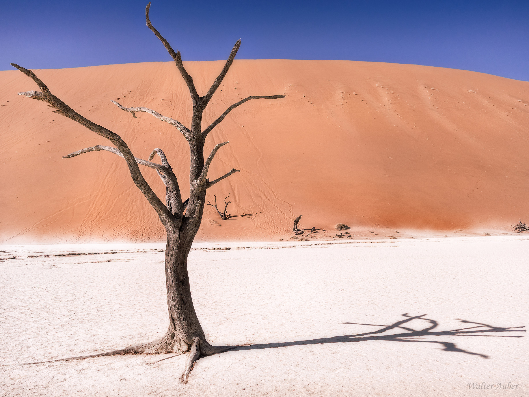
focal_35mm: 34
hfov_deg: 54.0
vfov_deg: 41.8
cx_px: 264
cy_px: 198
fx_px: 520
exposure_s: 1/1250
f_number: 5
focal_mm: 17
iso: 200
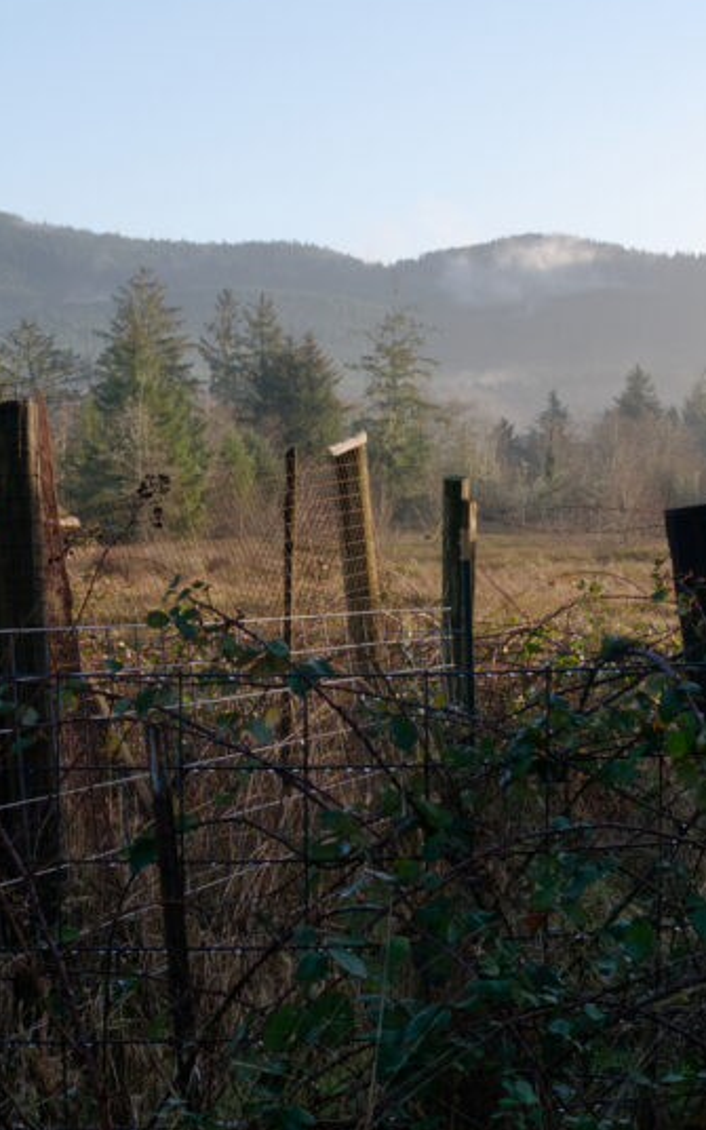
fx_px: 2432
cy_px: 500
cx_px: 314
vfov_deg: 26.1
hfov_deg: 16.5
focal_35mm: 79
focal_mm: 25
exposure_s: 1/400
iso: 800
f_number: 8
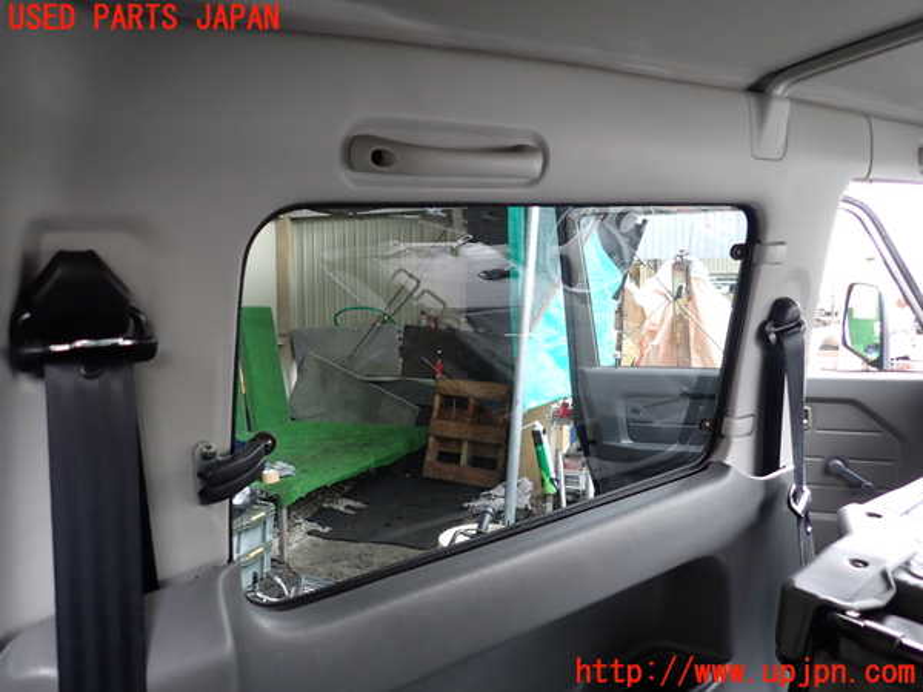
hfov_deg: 69.4
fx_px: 667
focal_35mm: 25
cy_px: 346
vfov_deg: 54.9
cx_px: 462
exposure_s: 1/40
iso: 200
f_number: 2
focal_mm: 4.5
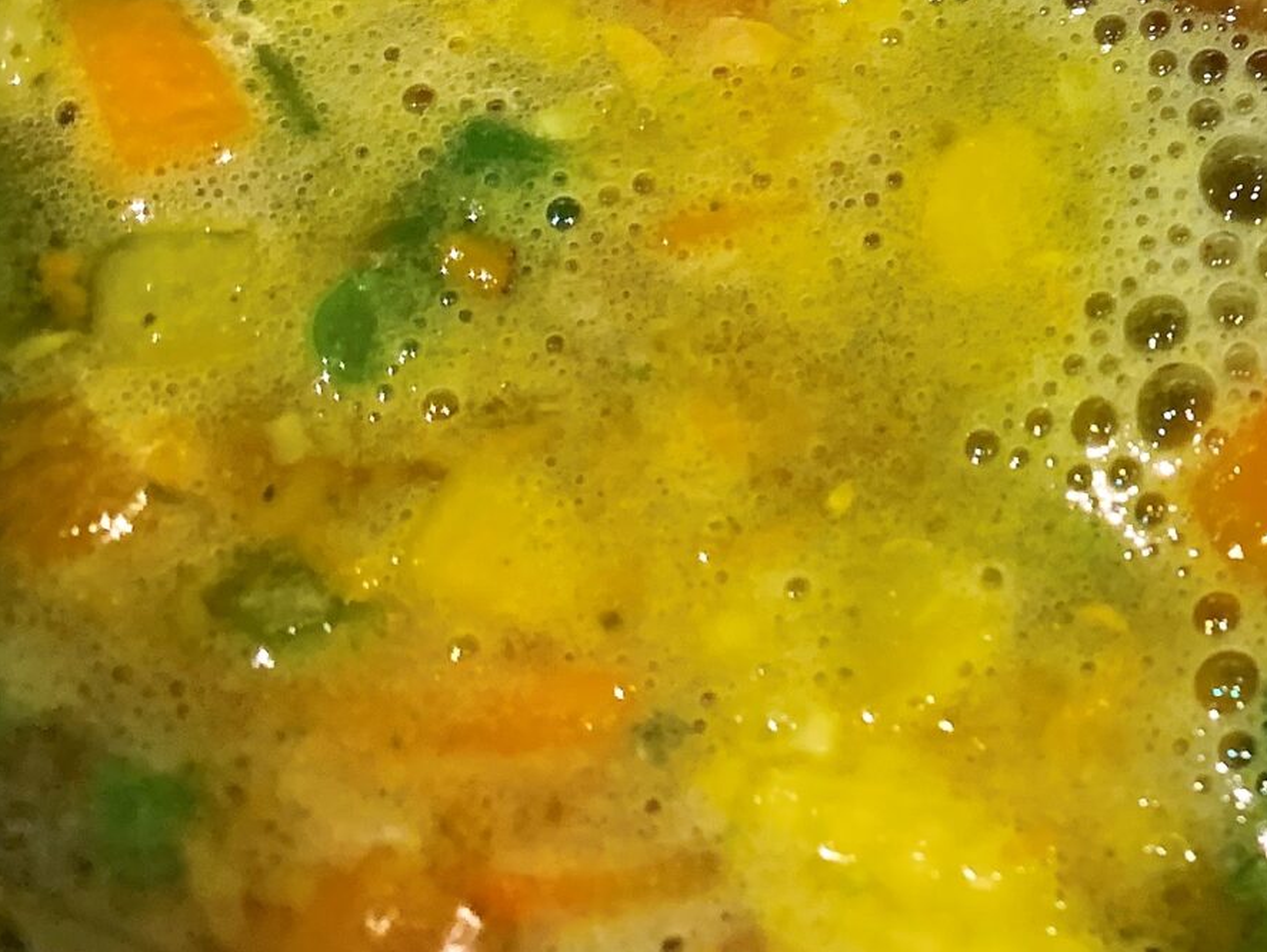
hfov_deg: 22.4
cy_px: -120
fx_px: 2746
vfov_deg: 18.8
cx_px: 1777
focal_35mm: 75
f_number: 1.8
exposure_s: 1/50
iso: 200
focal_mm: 4.25
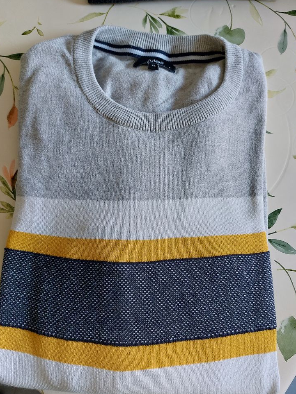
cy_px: 201
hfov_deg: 53.0
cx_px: 151
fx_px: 297
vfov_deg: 67.3
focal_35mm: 26
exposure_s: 1/50
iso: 100
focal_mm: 5.23
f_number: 1.8
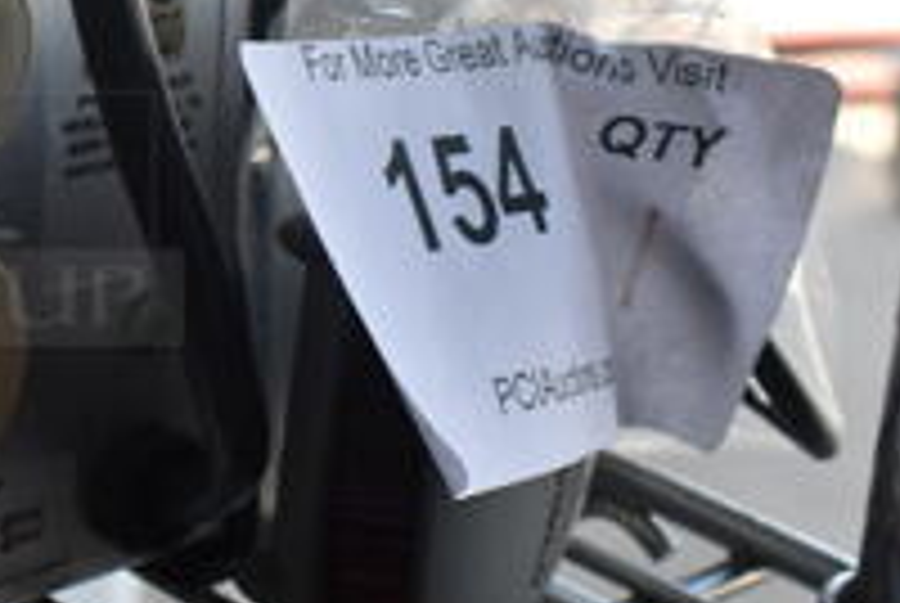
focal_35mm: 110
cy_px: 108
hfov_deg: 17.3
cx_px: -315
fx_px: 2754
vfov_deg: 12.4
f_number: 7.1
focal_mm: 24
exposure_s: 1/80
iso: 100
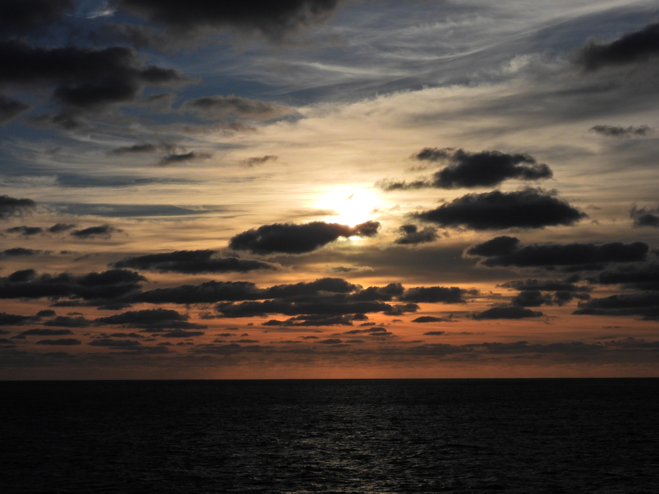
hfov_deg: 26.0
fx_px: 1428
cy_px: 247
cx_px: 330
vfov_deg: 19.6
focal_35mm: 75
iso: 100
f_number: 8
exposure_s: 1/2000
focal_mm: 13.4
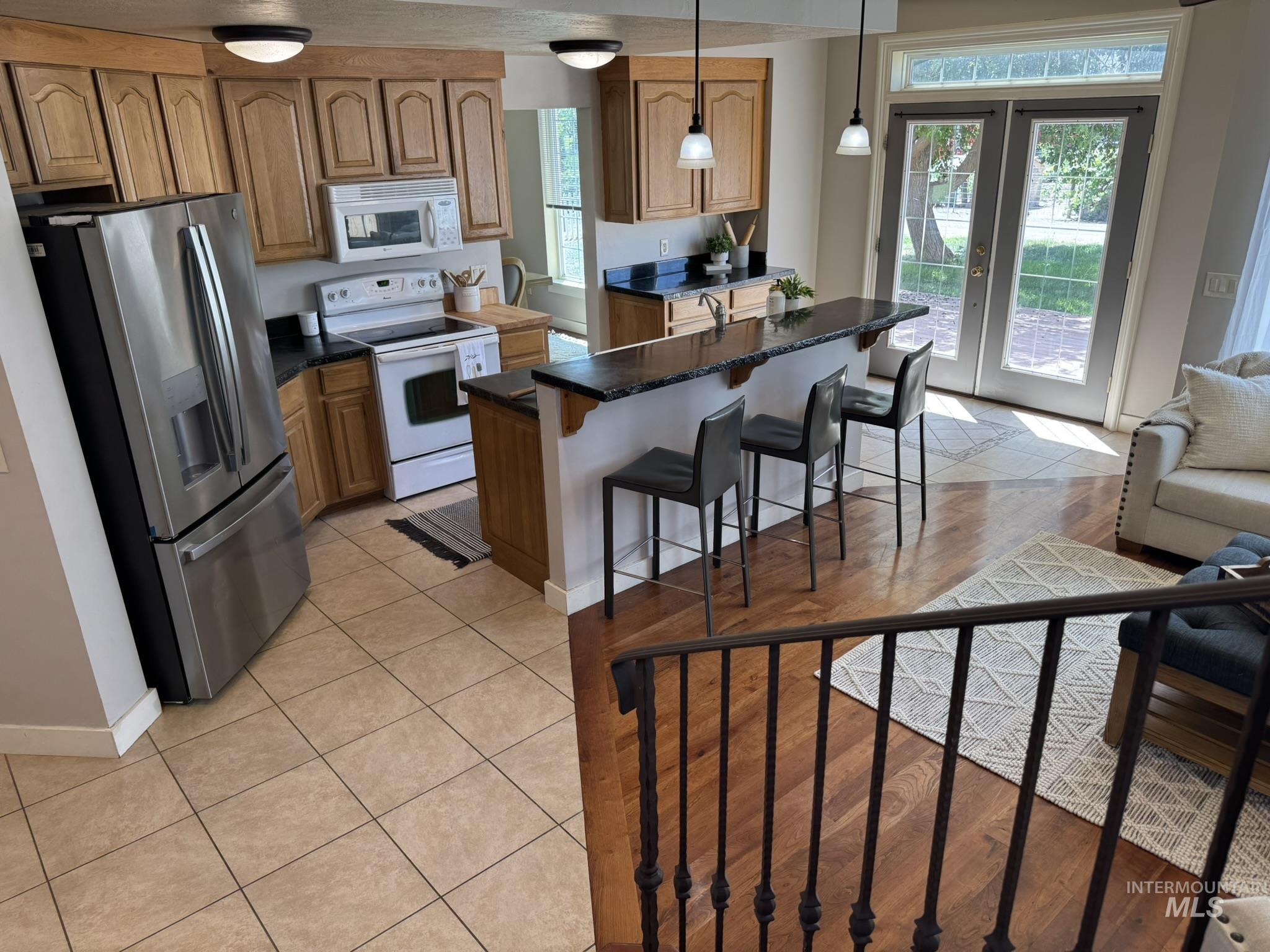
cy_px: 476
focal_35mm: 24
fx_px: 881
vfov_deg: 56.8
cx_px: 635
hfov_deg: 71.6
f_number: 1.78
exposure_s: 1/120
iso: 100
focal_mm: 6.76
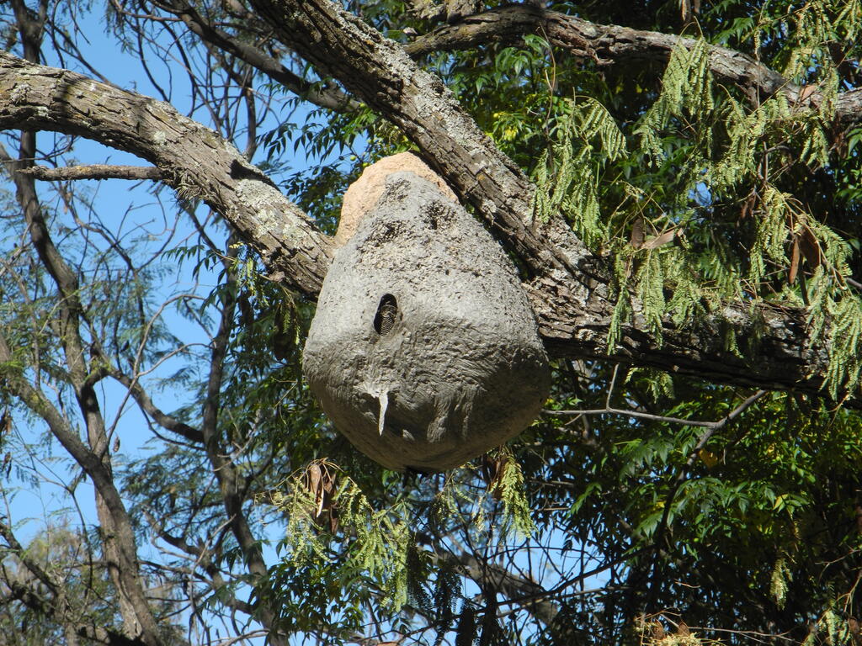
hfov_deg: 9.9
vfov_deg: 7.4
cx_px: 431
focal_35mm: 200
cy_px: 323
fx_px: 4980
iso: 100
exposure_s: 1/320
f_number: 5.6
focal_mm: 42.6
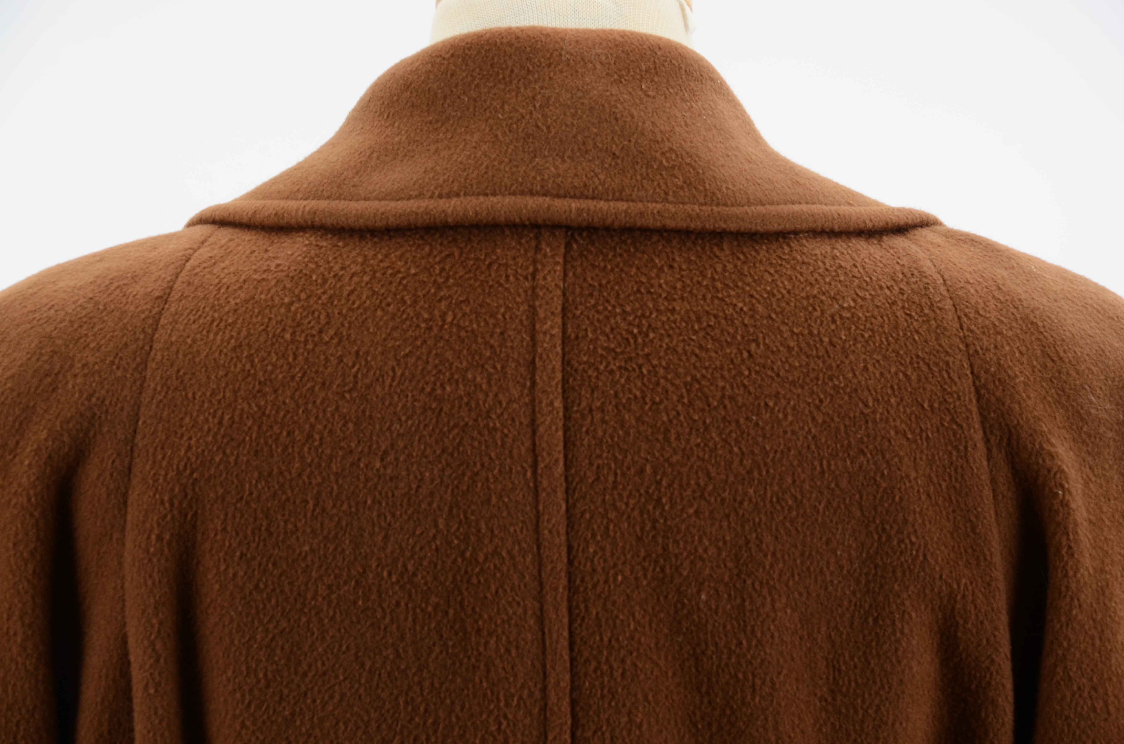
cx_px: 562
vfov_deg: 8.7
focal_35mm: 158
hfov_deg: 13.1
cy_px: 372
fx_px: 4907
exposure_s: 1/80
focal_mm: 105
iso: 160
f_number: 8
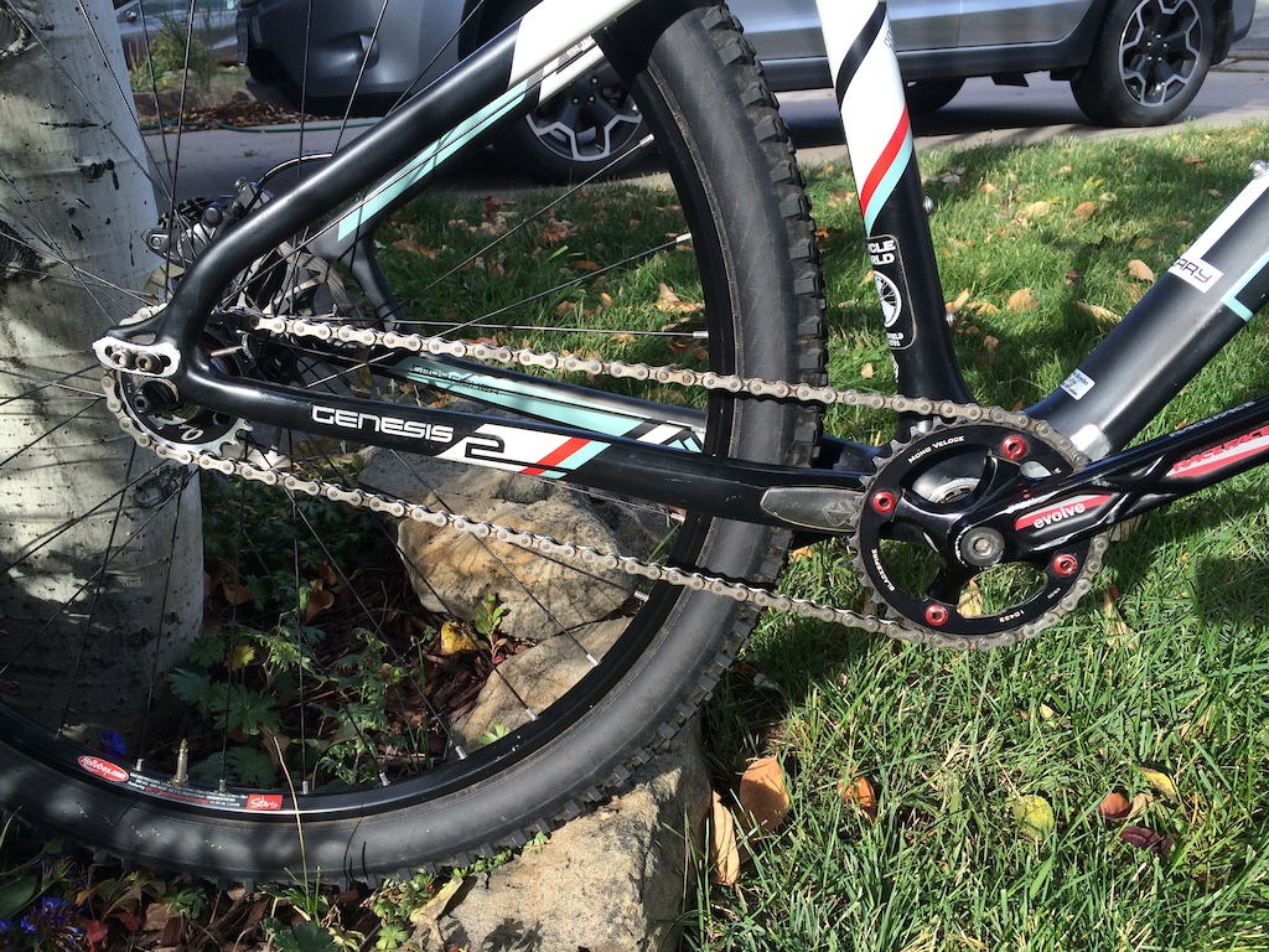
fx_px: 1063
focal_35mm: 29
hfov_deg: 61.7
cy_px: 476
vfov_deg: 48.2
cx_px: 634
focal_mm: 4.15
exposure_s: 1/500
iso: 32
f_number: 2.2
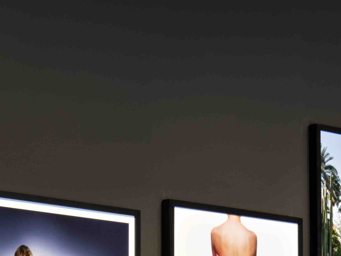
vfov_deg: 8.3
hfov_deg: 11.3
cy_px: 443
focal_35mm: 174
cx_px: 339
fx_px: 1714
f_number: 14
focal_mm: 42
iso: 250
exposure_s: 6
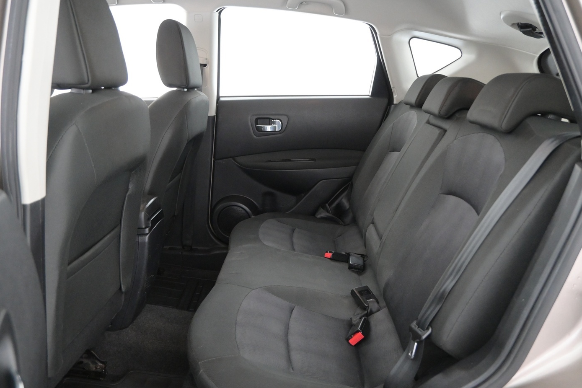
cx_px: 291
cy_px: 219
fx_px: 453
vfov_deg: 46.3
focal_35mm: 28
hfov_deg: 65.5
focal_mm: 16
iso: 3200
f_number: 3.5
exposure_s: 1/25
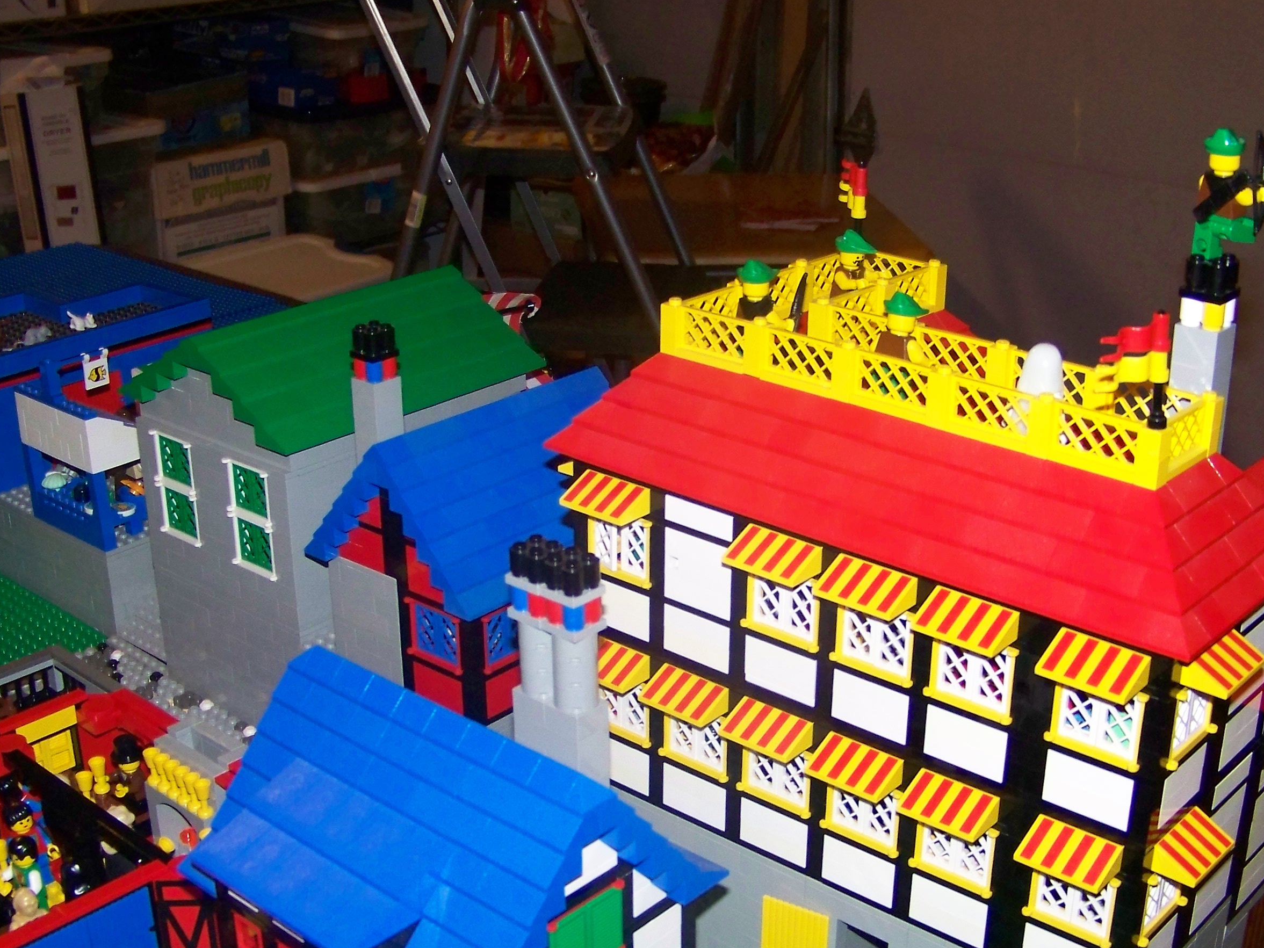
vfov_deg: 30.9
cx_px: 640
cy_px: 532
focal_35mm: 47
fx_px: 1716
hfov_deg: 40.4
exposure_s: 1/30
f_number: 2.8
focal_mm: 5.85
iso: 200
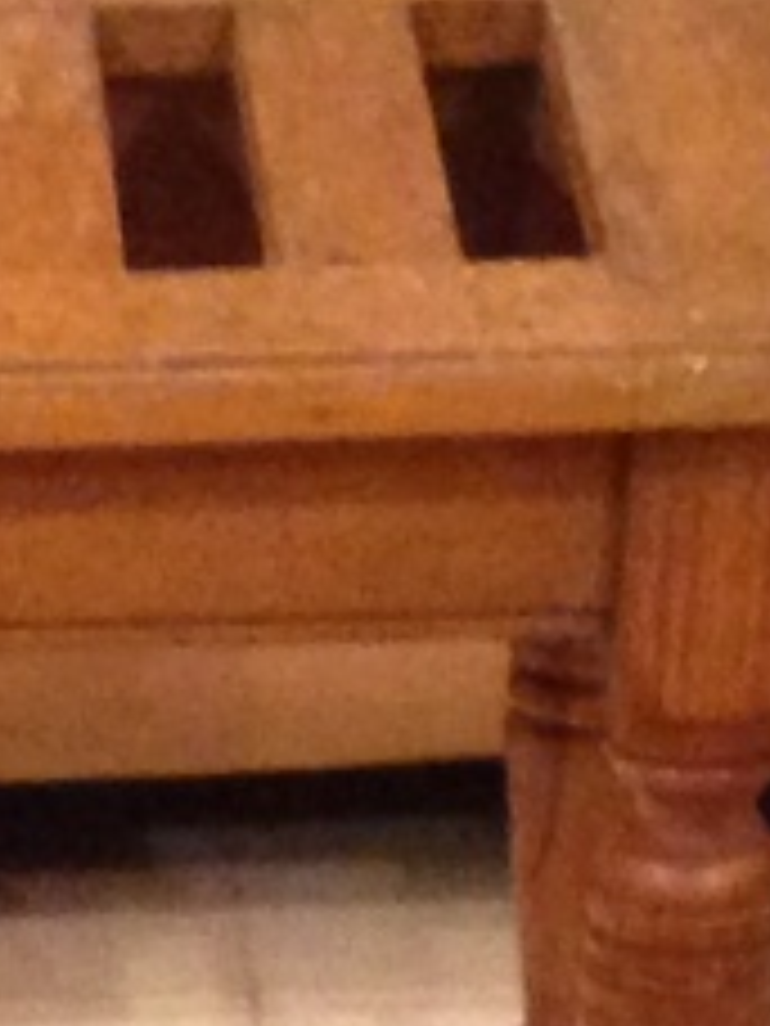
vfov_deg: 6.1
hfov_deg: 5.0
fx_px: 8779
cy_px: 3208
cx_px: -477
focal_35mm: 296
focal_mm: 4.12
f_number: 2.4
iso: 400
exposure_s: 1/15
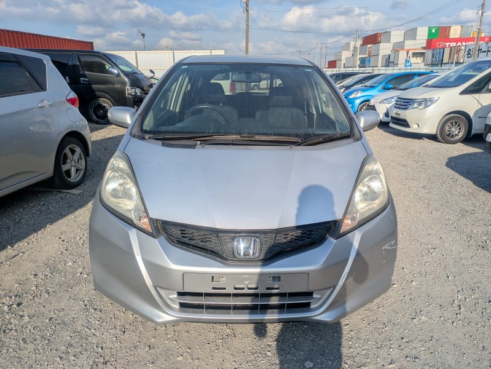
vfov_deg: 54.9
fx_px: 355
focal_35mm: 25
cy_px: 184
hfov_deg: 69.4
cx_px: 246
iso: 57
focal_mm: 5.43
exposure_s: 1/4184
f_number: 1.89
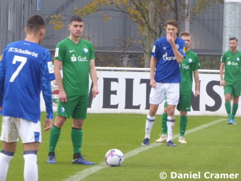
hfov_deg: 4.3
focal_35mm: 465
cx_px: 120
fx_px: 3239
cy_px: 90
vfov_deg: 3.2
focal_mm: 83.4
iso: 400
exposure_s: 1/80
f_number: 6
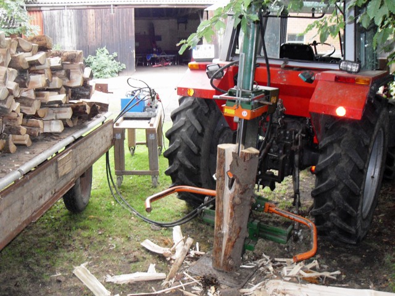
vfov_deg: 38.7
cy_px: 148
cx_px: 198
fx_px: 422
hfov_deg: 50.1
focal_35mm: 37
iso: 200
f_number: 2.8
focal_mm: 6.3
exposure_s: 1/45
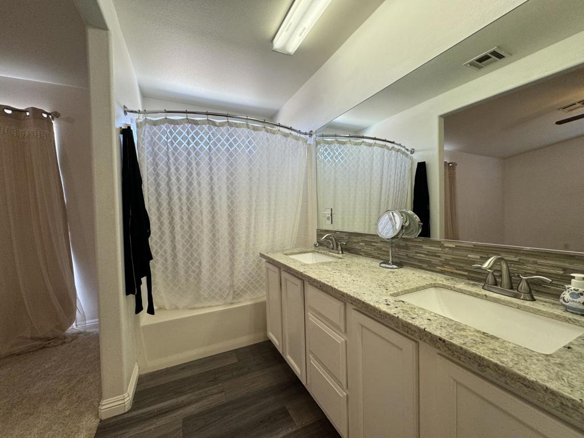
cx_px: 292
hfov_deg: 102.1
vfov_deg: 85.7
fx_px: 236
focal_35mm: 14
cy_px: 219
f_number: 2.2
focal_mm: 2.22
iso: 125
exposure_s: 1/120
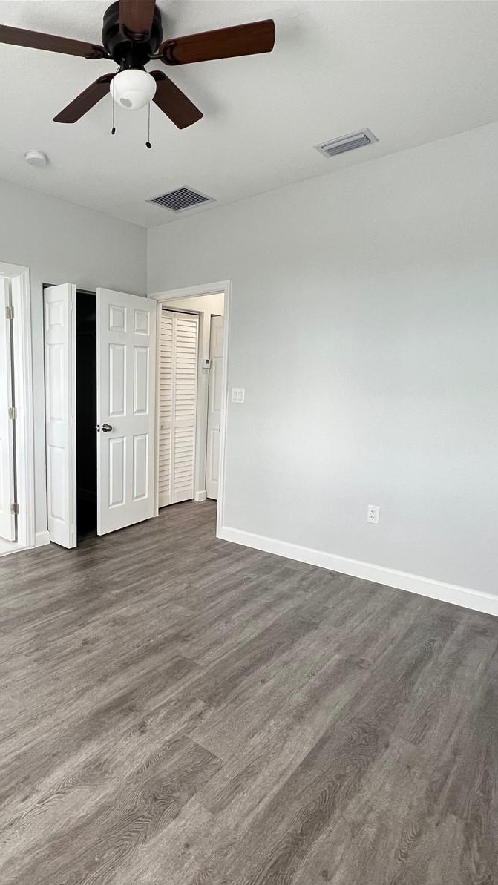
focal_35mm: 19
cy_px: 444
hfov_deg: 55.3
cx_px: 120
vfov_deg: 89.6
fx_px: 446
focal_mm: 1.57
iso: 160
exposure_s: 1/99
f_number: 1.8
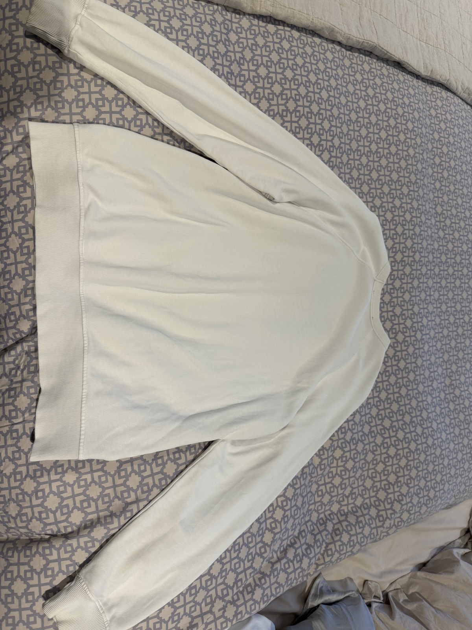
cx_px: 236
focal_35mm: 24
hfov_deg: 56.8
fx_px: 436
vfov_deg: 71.6
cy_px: 315
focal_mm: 6.76
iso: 125
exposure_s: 1/50
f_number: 1.78
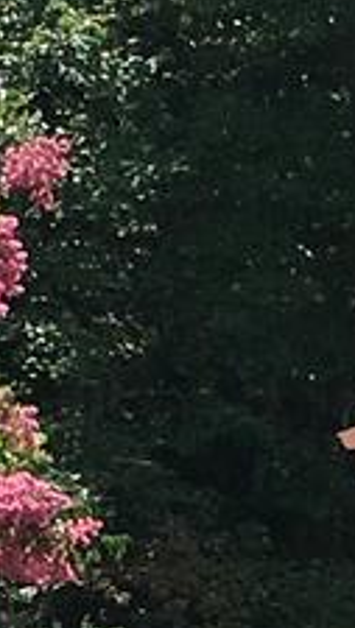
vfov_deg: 7.5
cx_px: 375
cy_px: 715
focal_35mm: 287
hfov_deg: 4.2
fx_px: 4790
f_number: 2.2
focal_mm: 4.15
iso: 25
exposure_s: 1/1040
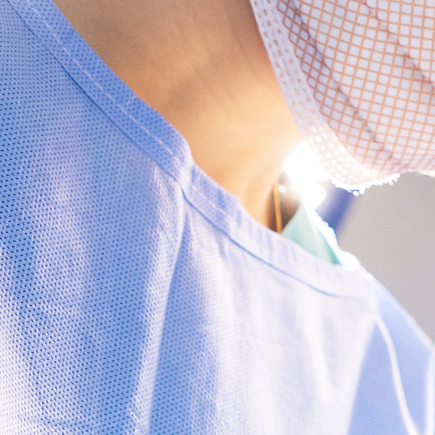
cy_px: 337
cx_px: 897
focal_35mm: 120
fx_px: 1706
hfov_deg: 12.6
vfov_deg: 14.5
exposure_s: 1/160
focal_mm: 16
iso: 400
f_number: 2.8
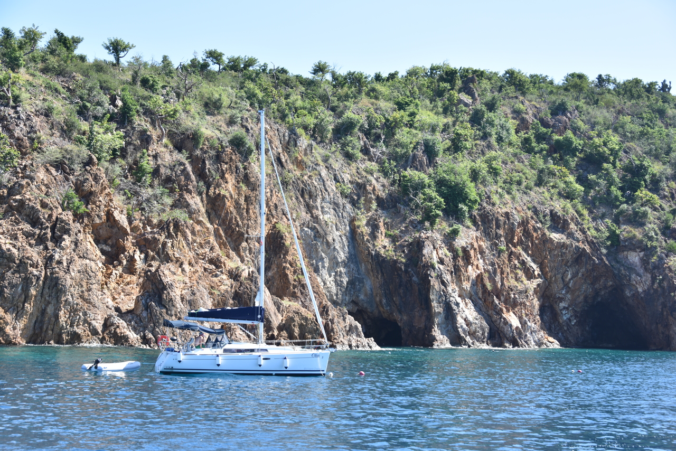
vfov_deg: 20.0
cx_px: 338
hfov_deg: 29.6
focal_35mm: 68
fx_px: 1277
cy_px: 226
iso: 100
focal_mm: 68
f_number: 7.1
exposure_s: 1/200
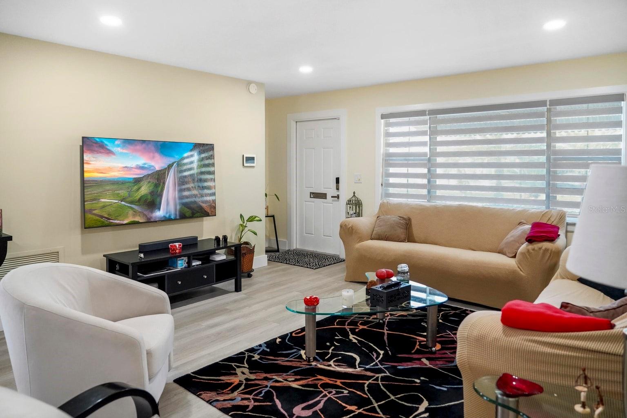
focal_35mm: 24
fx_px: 418
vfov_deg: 53.1
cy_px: 209
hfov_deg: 73.7
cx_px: 314
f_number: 4
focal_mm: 24
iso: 16000
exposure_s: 1/200
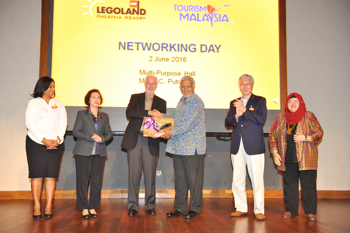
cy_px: 116
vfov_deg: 33.4
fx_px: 389
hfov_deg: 48.5
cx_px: 175
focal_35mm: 40
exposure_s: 1/80
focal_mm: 40
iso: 640
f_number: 3.5
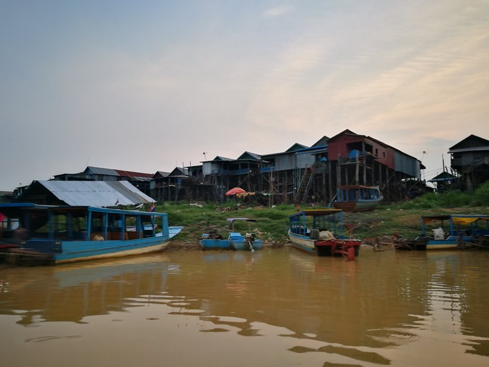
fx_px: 396
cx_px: 242
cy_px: 181
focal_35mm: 28
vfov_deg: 49.8
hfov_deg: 63.4
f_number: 2.2
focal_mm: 4.5
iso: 80
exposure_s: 1/100
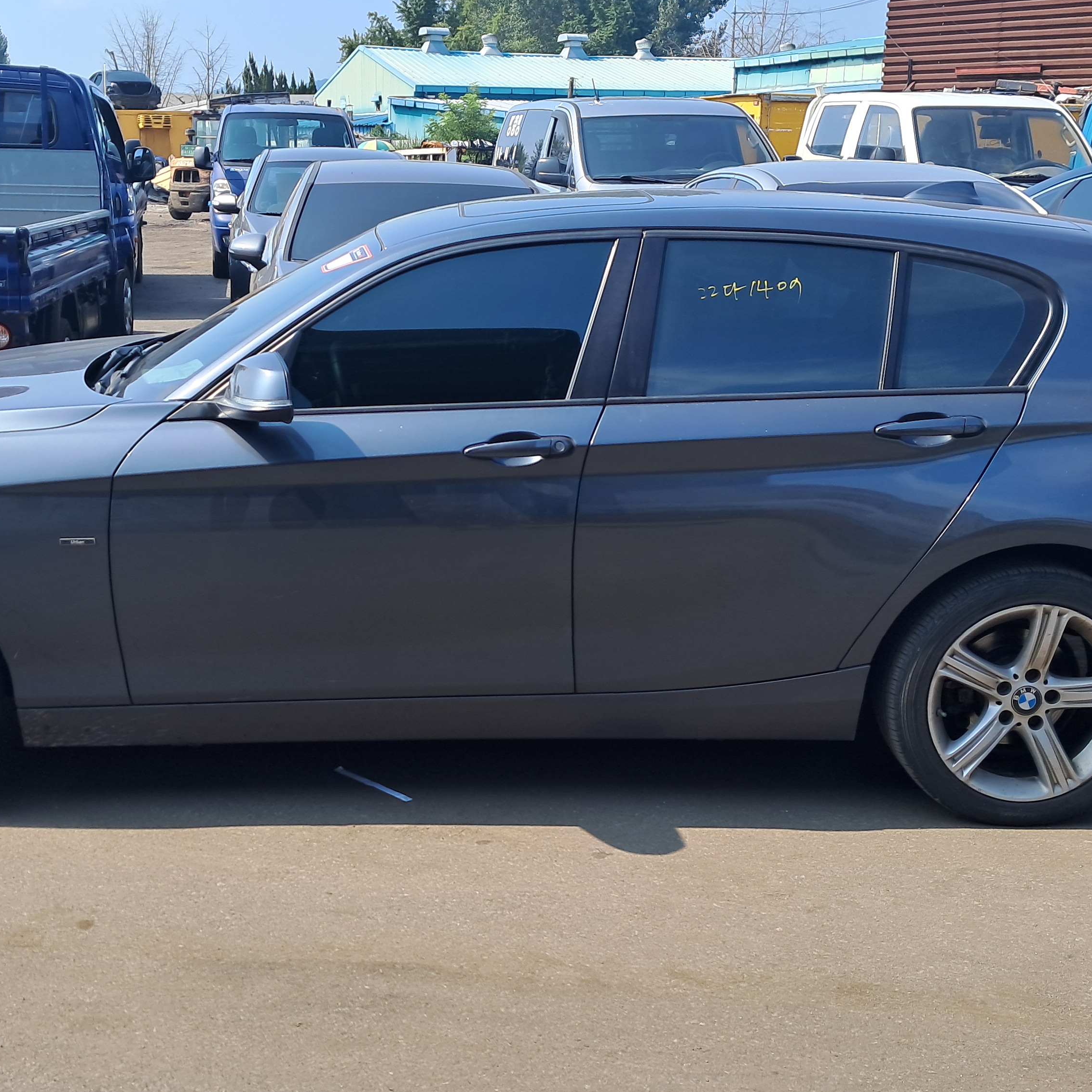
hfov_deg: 39.1
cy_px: 494
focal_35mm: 43
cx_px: 486
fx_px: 1535
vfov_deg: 39.1
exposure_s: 1/586
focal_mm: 4
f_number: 1.8
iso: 50
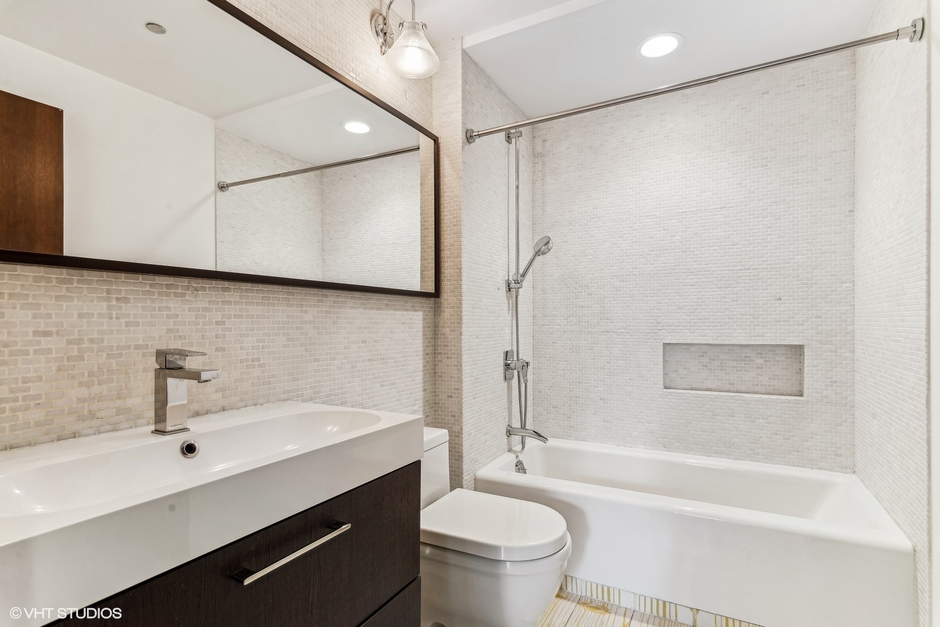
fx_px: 444
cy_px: 314
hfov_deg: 93.3
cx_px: 470
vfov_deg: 70.5
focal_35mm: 17
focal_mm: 17
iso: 200
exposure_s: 1/5
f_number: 8
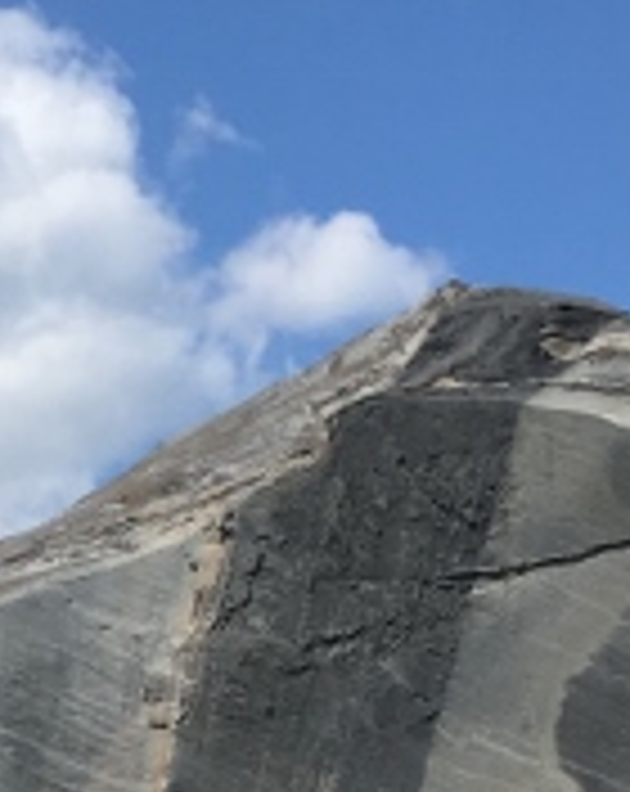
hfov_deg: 11.9
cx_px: 230
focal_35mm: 129
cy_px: 1476
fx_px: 3017
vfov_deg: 13.3
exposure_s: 1/1876
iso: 25
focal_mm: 4.15
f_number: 2.2
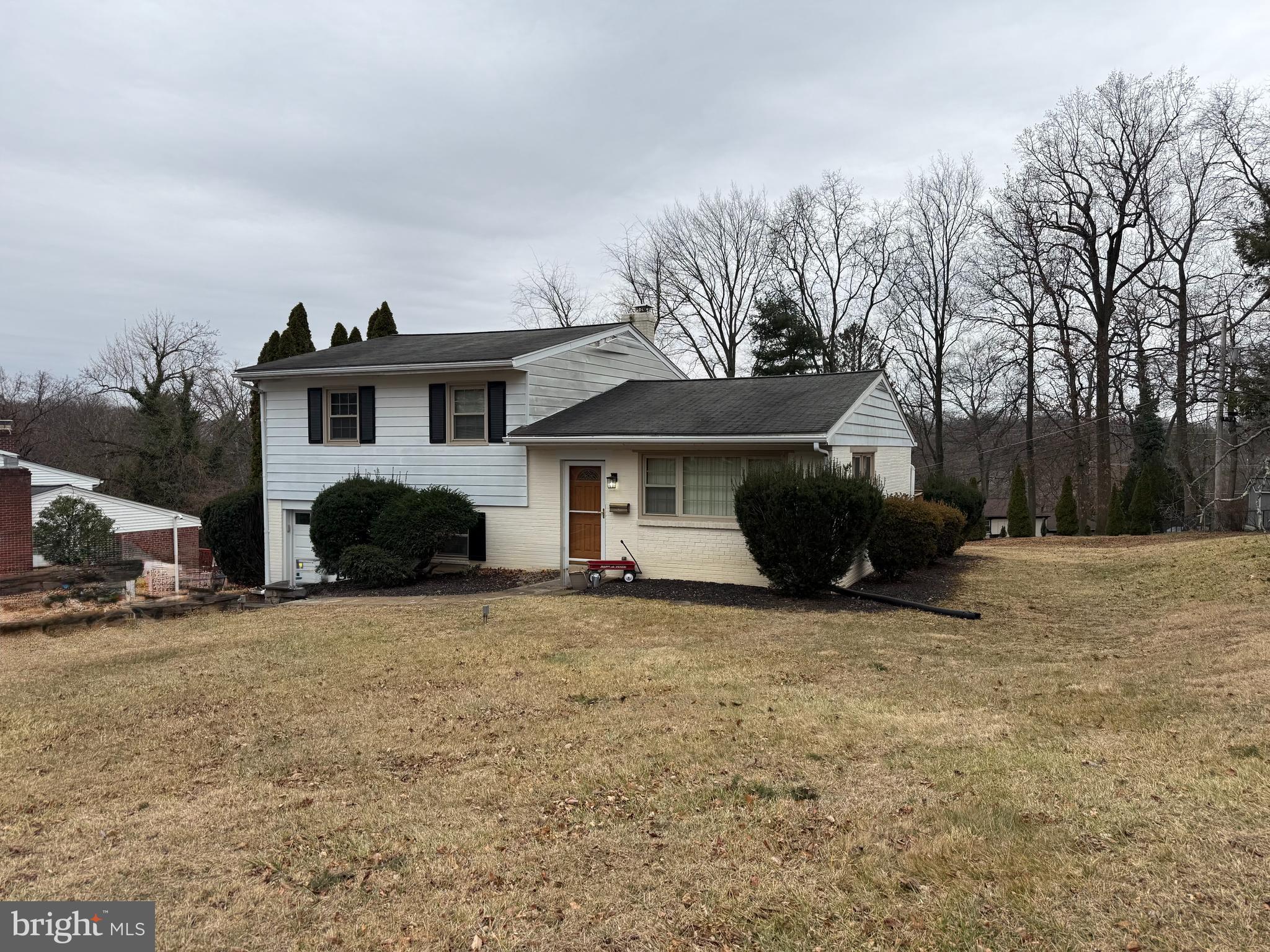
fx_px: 881
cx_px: 635
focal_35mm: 24
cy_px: 476
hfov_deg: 71.6
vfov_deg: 56.8
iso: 80
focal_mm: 6.76
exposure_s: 1/1653
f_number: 1.78
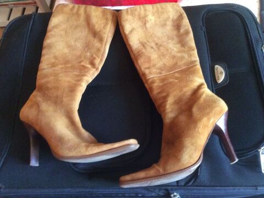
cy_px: 99
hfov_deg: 56.9
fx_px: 244
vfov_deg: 44.1
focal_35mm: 32
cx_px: 132
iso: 320
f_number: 2.4
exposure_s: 1/17
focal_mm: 3.3
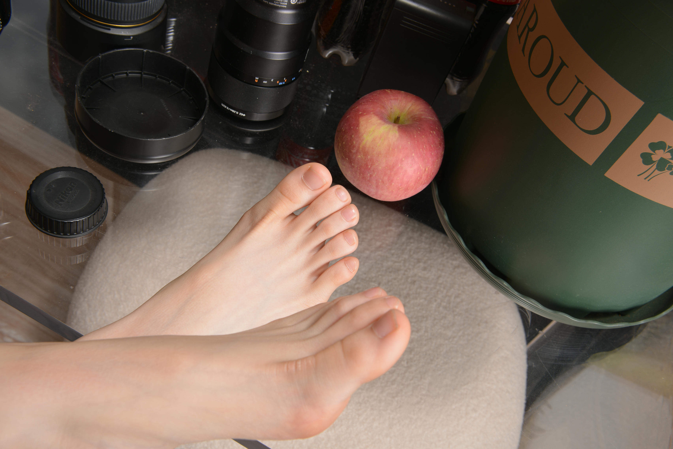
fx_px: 748
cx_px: 336
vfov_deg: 33.4
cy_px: 224
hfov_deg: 48.4
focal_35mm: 40
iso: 100
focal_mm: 40
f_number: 14
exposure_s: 1/125
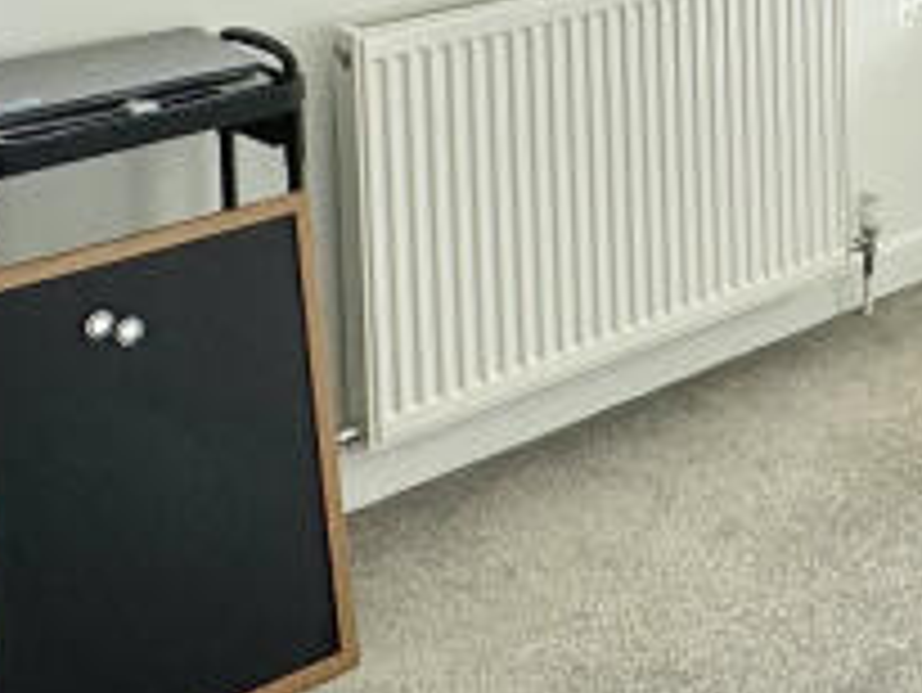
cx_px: 1012
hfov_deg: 25.7
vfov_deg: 18.7
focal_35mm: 70
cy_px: -333
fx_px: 1866
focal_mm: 2.22
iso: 40
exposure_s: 1/541
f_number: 2.2
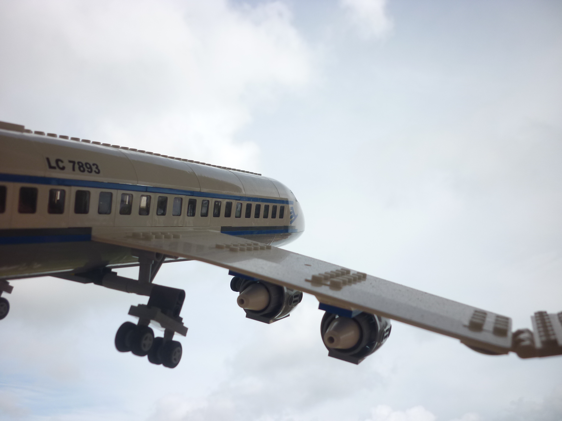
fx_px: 536
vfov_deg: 42.9
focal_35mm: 33
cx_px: 281
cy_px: 210
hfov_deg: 55.4
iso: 80
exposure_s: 1/250
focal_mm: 5.5
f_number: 8
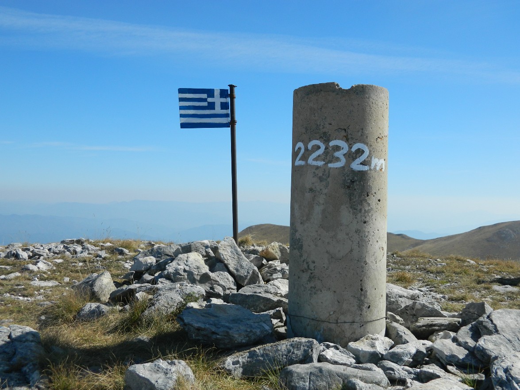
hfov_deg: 45.8
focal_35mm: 41
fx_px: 616
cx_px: 260
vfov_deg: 35.1
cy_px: 195
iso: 80
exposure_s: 1/160
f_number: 9.8
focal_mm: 7.3
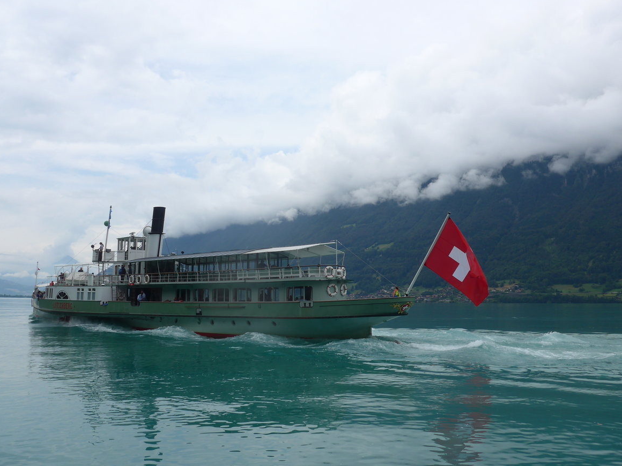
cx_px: 319
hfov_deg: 60.0
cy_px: 230
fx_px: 539
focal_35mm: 30
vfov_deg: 46.8
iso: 80
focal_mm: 6
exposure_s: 1/1600
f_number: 3.2
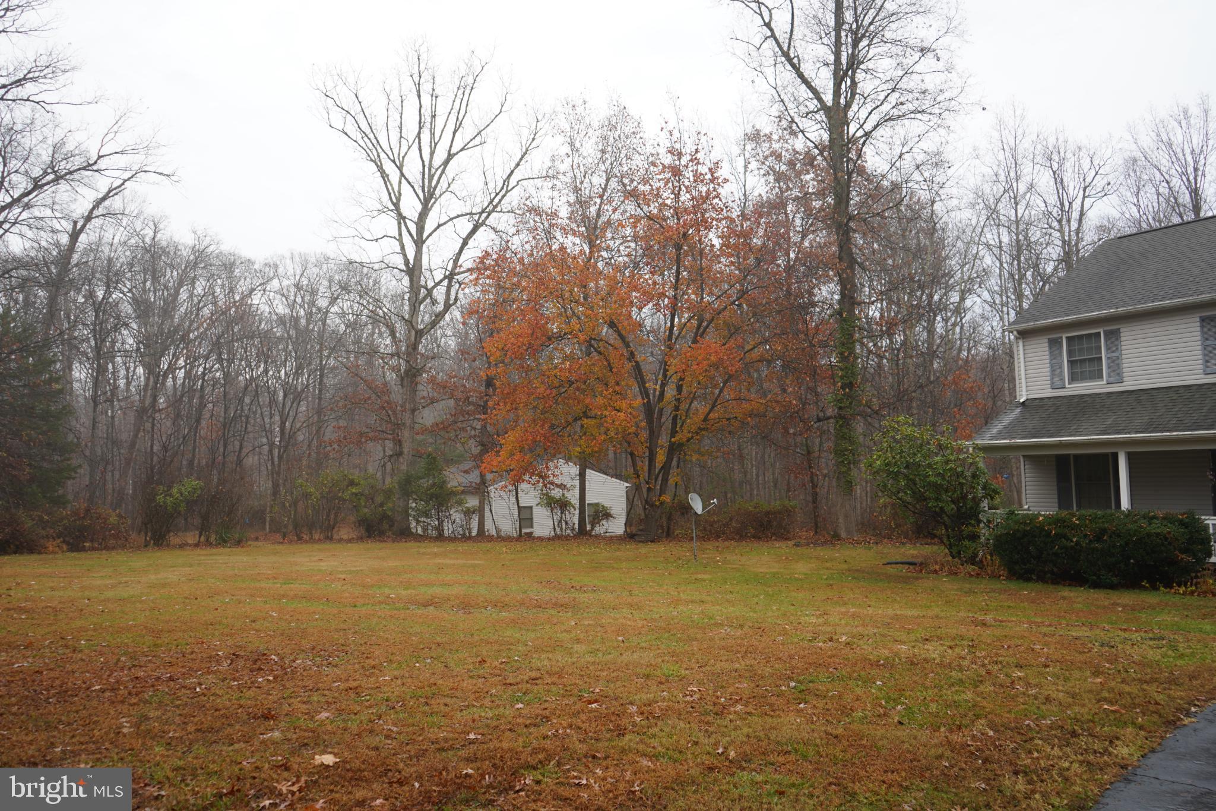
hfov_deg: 65.5
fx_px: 946
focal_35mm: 28
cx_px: 608
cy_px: 406
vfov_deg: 46.4
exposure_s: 1/60
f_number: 4
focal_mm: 28
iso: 125
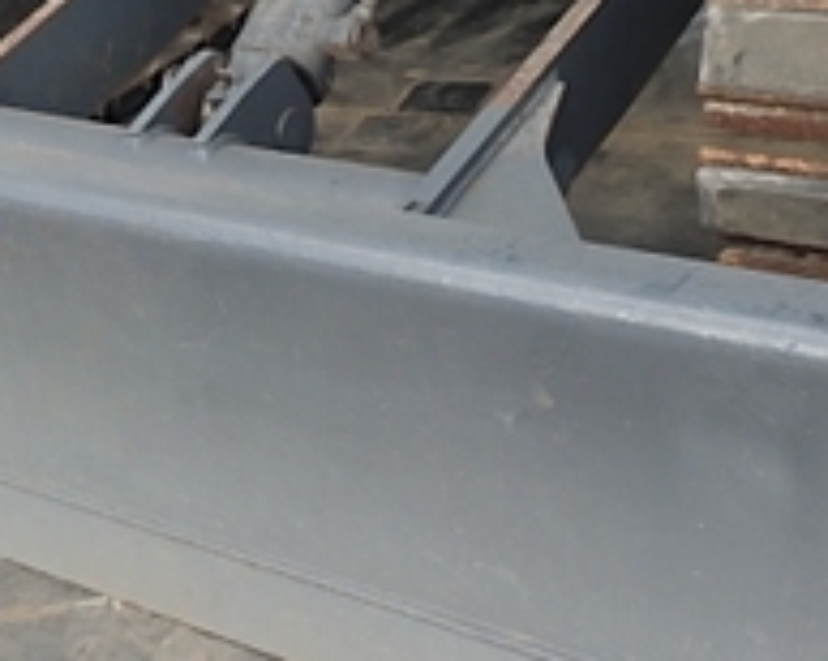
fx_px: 1665
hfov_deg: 27.7
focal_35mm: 68
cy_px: 446
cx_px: 249
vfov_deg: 22.3
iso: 125
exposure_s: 1/200
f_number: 4.2
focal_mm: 5
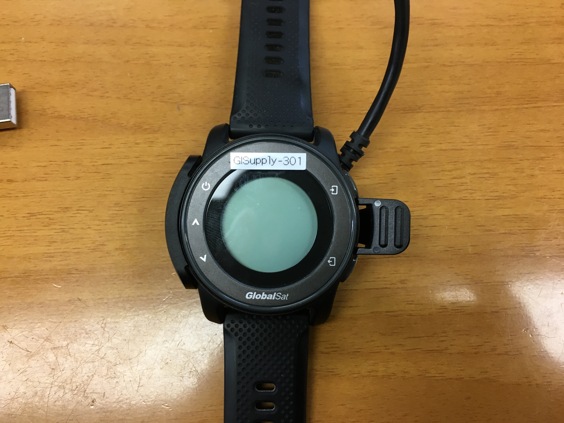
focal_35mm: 29
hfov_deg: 61.7
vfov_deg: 48.2
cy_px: 212
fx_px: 472
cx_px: 282
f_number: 2.2
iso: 64
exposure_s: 1/30
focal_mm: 4.15
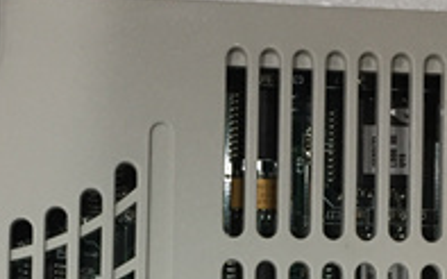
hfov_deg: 26.4
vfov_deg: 16.1
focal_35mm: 78
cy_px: 323
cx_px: 186
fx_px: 950
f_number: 2.2
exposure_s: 1/33
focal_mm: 4.15
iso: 64
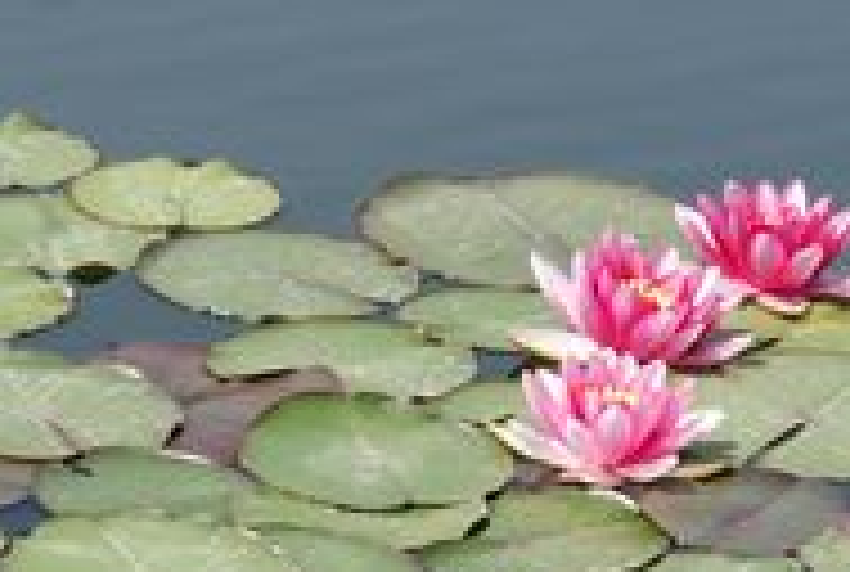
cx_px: -81
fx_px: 9017
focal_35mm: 381
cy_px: 540
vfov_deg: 3.6
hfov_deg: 5.4
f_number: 8
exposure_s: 1/200
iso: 100
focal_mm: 60
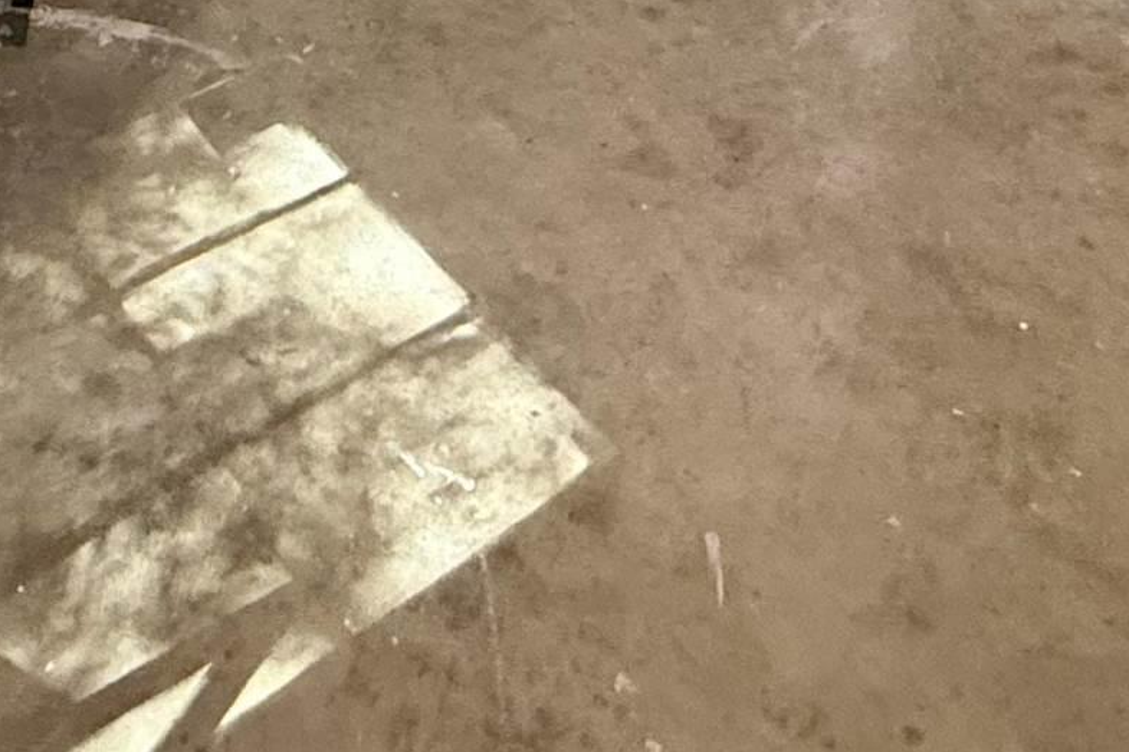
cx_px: 338
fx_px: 1787
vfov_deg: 17.0
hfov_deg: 34.6
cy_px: -788
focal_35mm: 57
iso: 400
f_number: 2.2
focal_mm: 2.22
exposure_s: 1/60
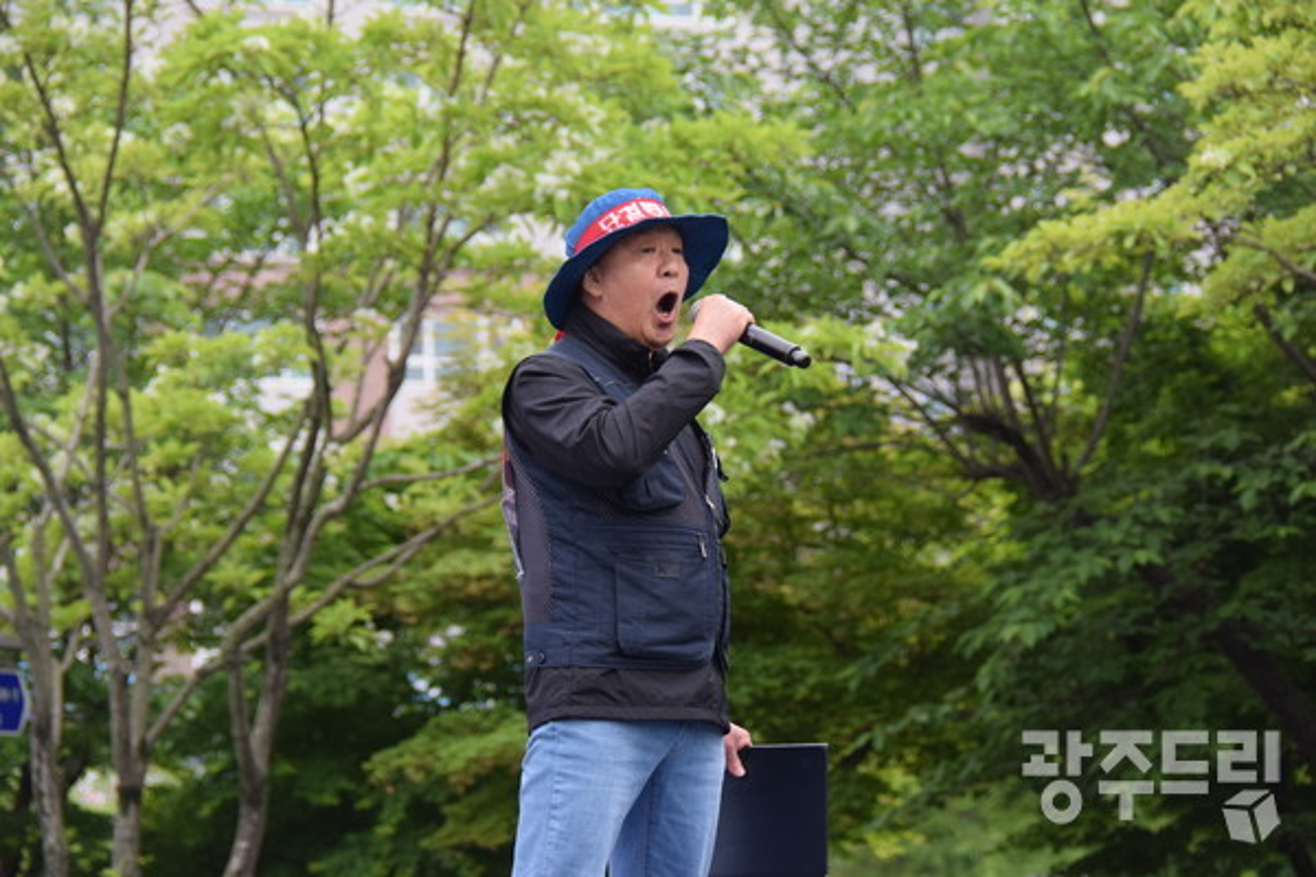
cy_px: 438
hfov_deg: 13.0
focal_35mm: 158
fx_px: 5757
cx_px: 658
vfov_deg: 8.7
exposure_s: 1/250
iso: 640
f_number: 5.6
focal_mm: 105
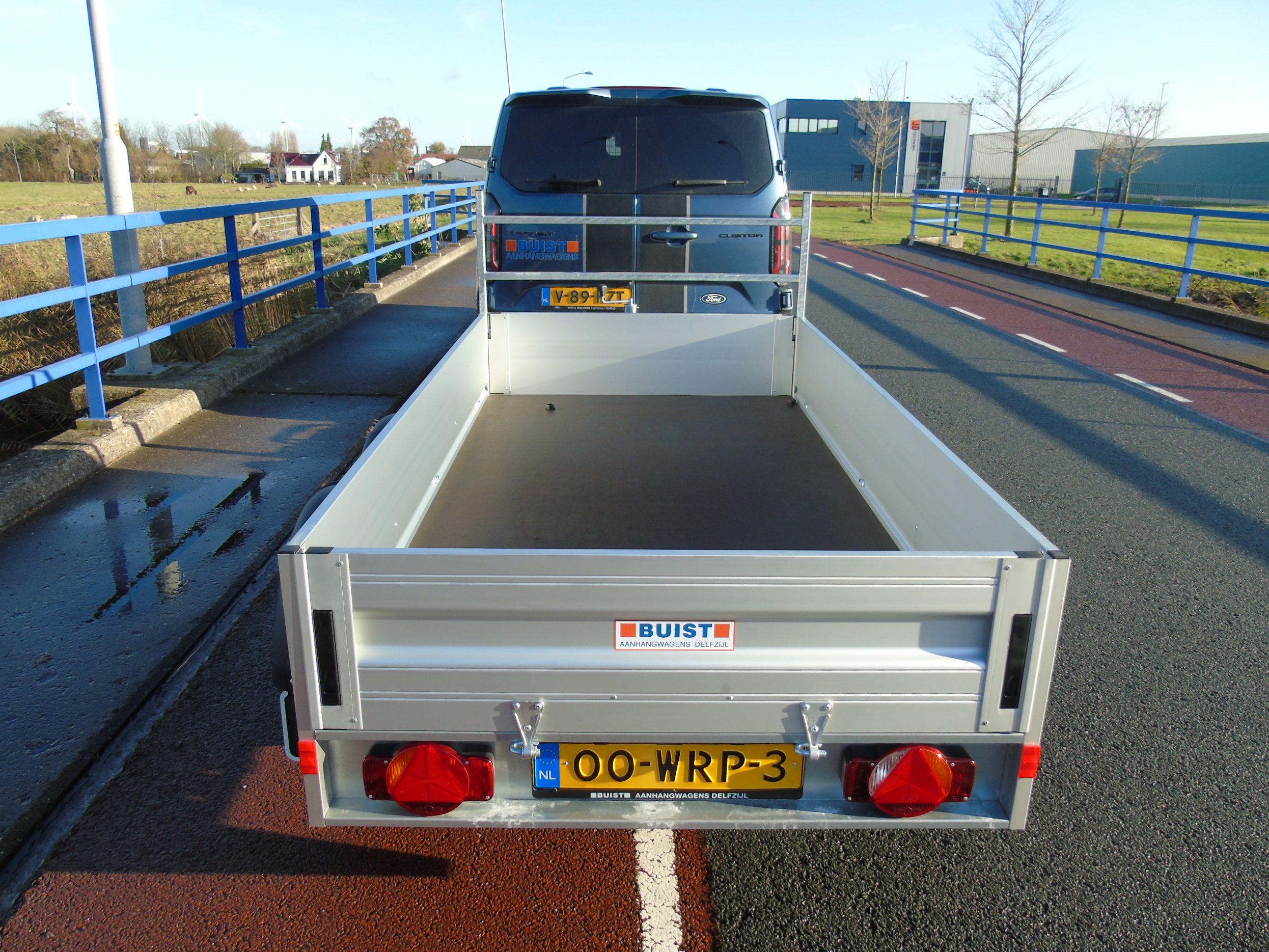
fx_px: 953
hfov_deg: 67.3
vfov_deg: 53.1
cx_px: 624
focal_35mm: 26
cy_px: 463
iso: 80
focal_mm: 4.4
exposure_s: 1/320
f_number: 3.4
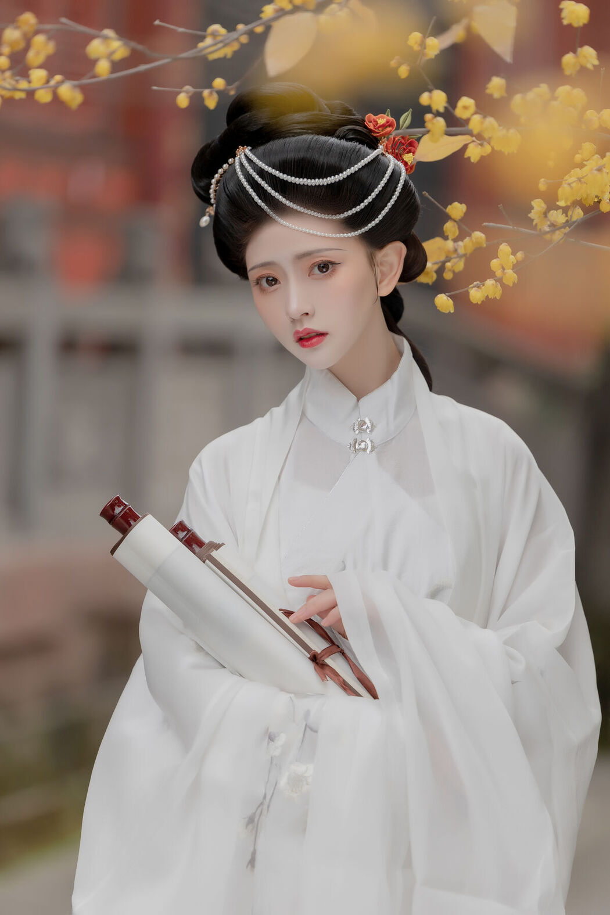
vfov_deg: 11.3
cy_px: 458
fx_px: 4625
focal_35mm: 182
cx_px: 305
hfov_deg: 7.5
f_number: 2.8
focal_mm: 182
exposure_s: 1/320
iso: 400
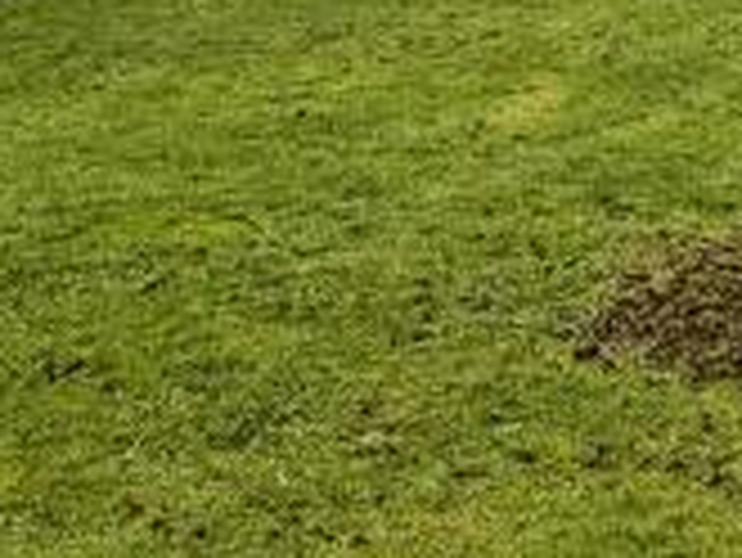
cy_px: -230
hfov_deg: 21.2
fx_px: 1866
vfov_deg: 15.9
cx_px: 845
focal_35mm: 87
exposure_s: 1/144
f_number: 2.2
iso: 40
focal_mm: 2.22
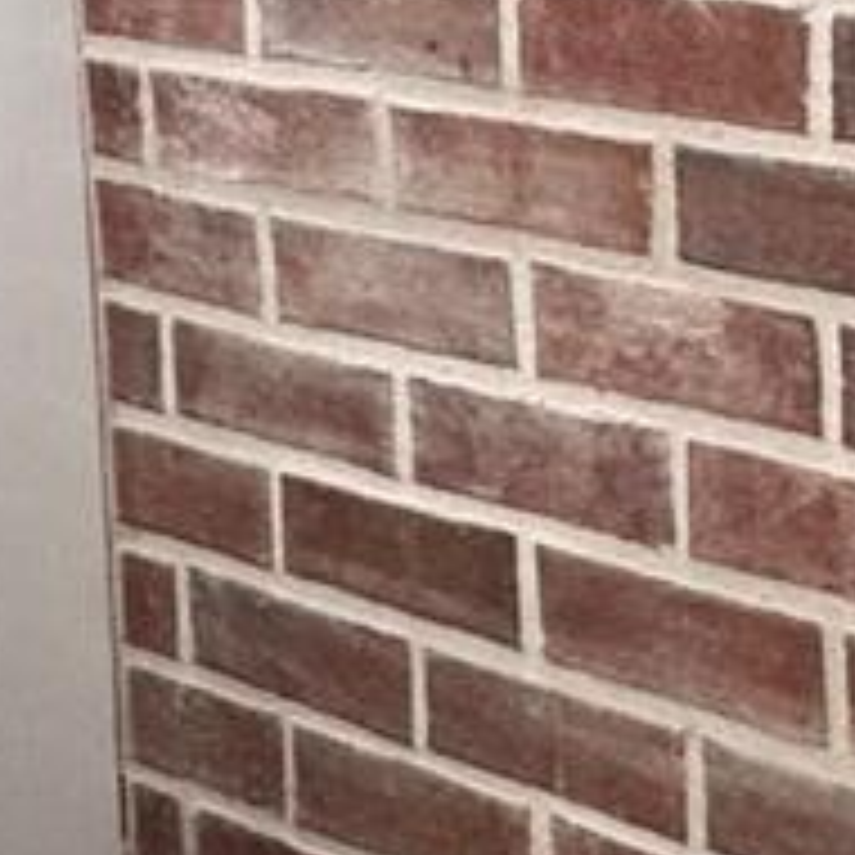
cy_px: -320
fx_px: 2794
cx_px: 544
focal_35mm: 100
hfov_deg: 17.4
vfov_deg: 16.3
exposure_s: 1/120
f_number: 2.2
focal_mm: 2.22
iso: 125
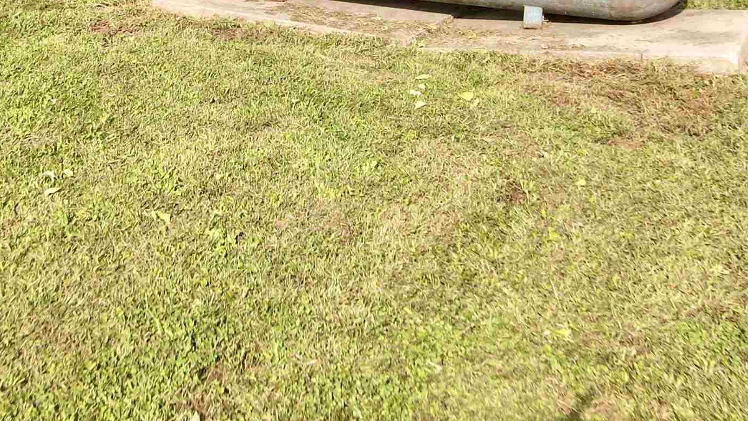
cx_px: 237
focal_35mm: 58
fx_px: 1150
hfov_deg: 35.6
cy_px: -170
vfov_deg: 18.8
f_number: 2.8
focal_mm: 4.5
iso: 100
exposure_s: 1/25
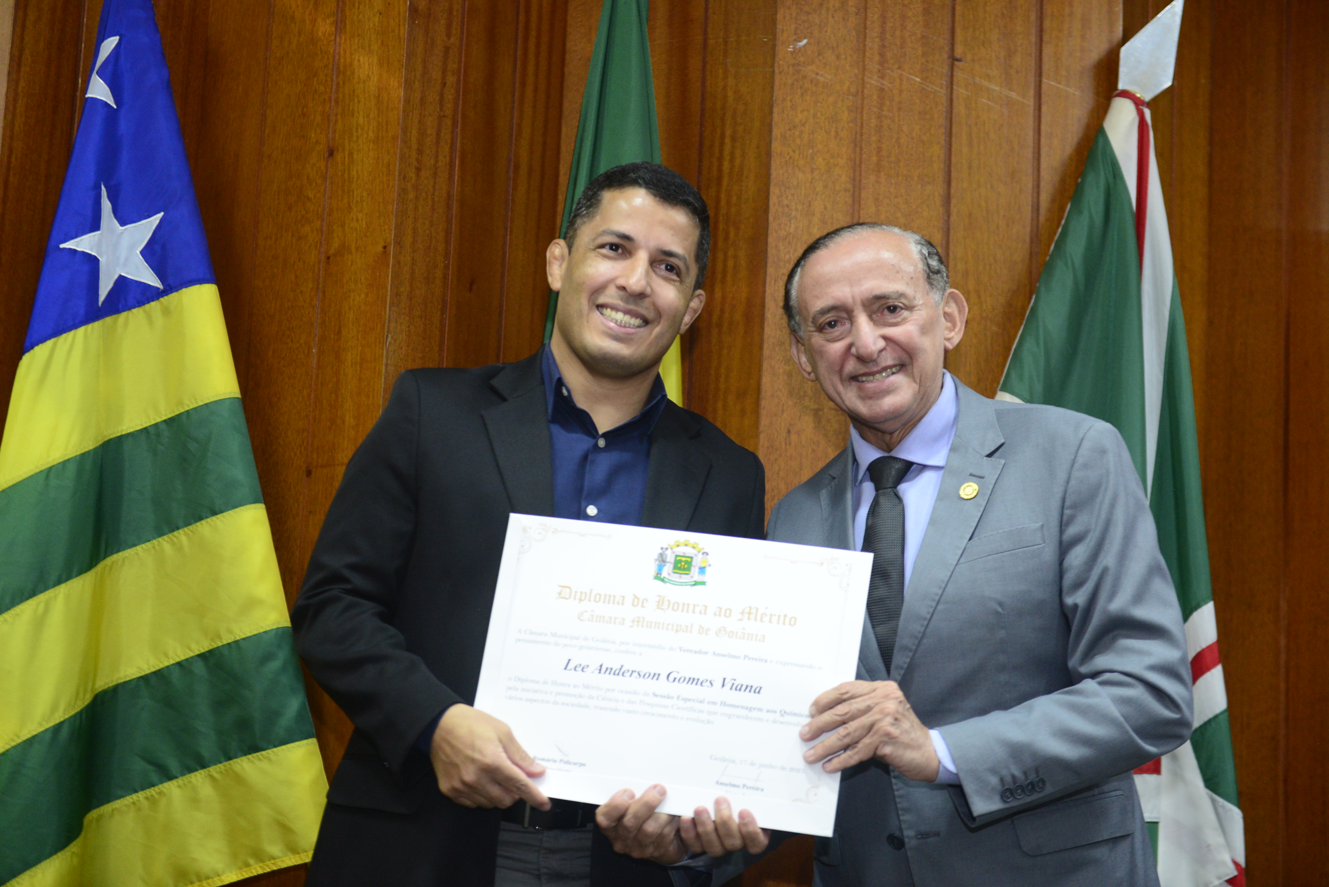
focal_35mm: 66
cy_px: 444
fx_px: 2437
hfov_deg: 30.5
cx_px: 664
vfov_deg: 20.6
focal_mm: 66
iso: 2500
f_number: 4
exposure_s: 1/125
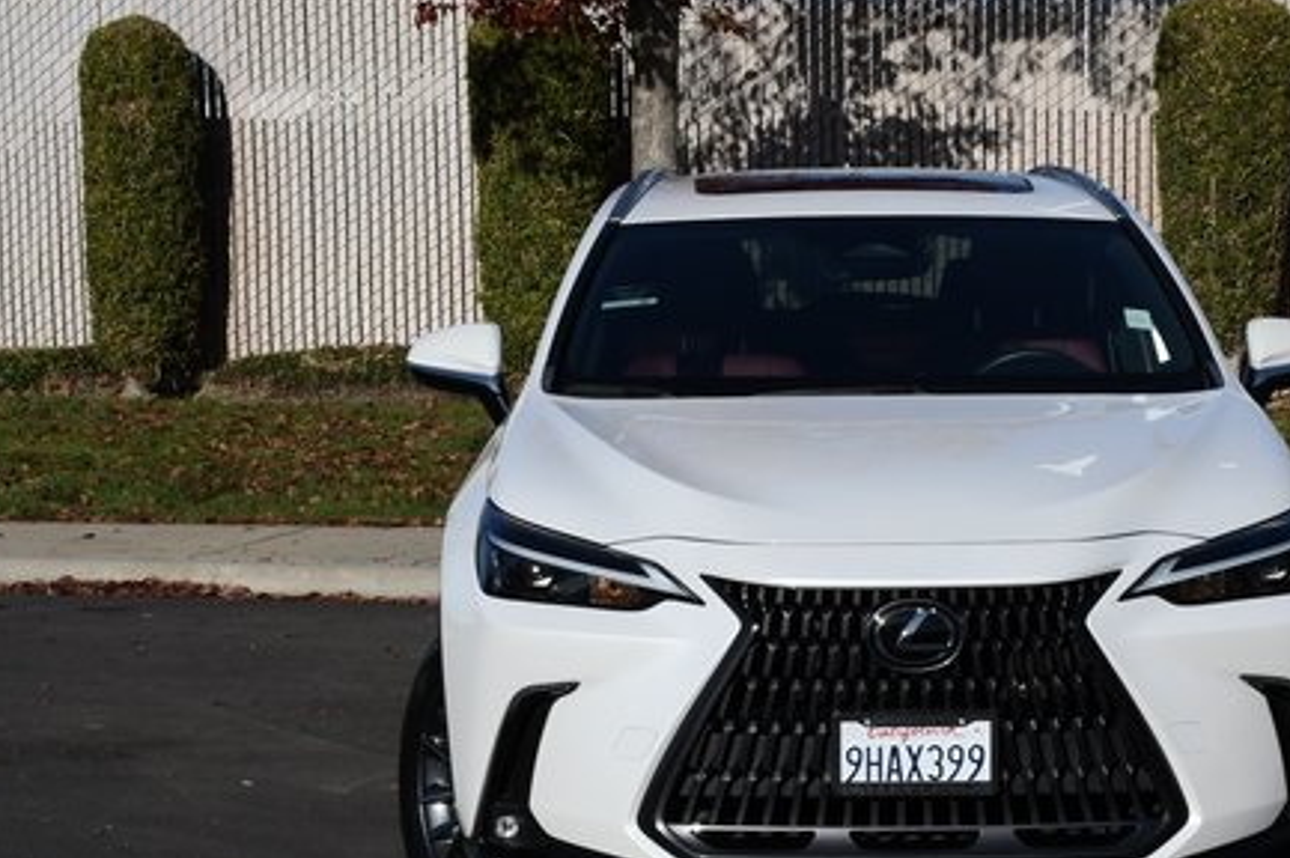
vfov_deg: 12.3
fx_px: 3974
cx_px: 867
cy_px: 627
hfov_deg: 18.4
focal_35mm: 111
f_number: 18
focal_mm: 50
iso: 1250
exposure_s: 1/1250
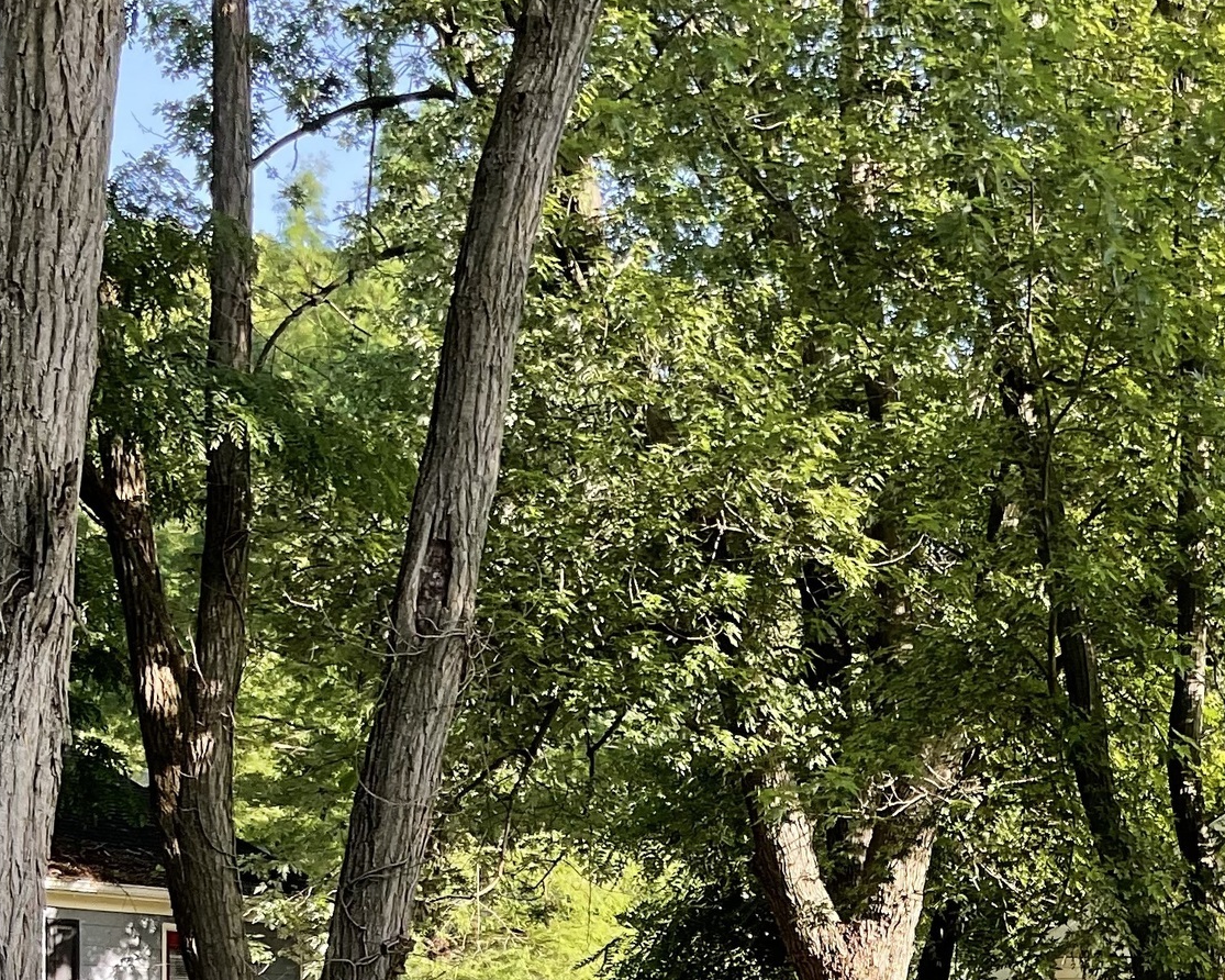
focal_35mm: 78
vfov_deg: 18.4
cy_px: 1241
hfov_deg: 23.9
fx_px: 2828
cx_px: 1074
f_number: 1.8
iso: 16
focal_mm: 3
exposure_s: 1/138
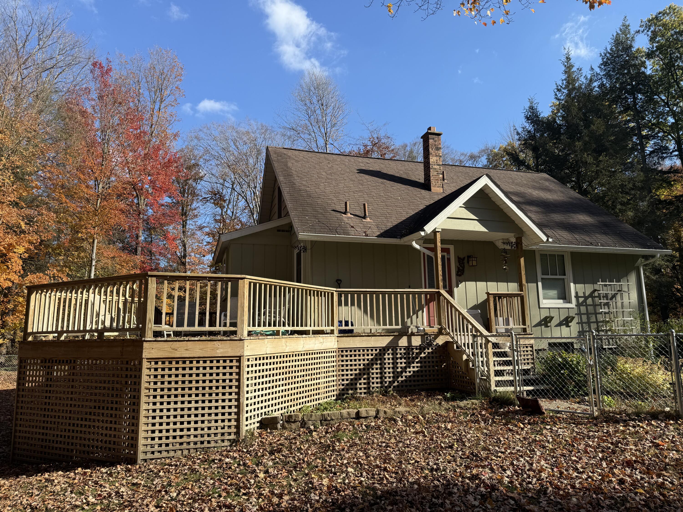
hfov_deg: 71.6
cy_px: 256
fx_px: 474
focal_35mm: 24
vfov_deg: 56.8
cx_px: 342
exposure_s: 1/2611
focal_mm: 6.76
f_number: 1.78
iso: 80
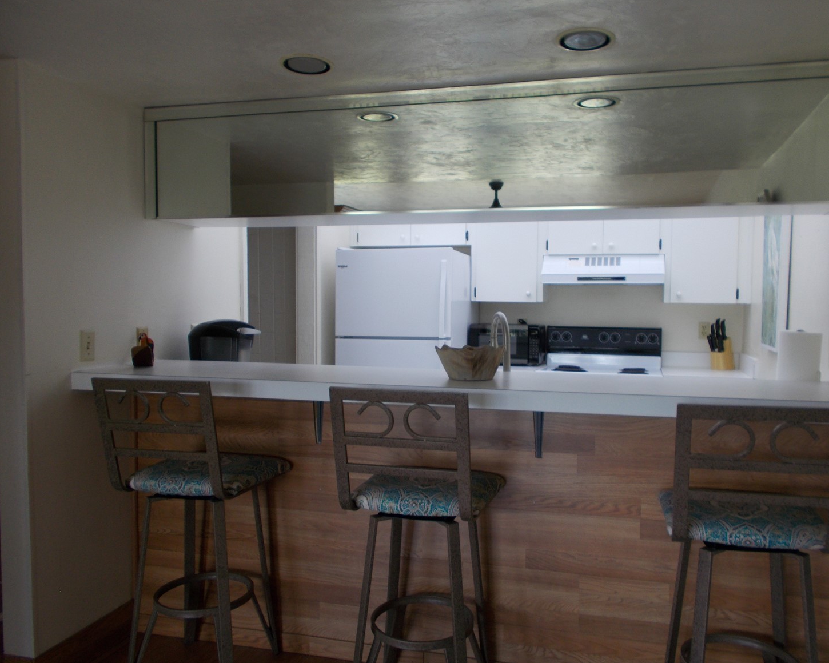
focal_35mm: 28
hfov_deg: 62.1
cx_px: 454
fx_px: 687
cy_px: 340
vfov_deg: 51.5
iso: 80
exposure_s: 1/40
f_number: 3.2
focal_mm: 4.6
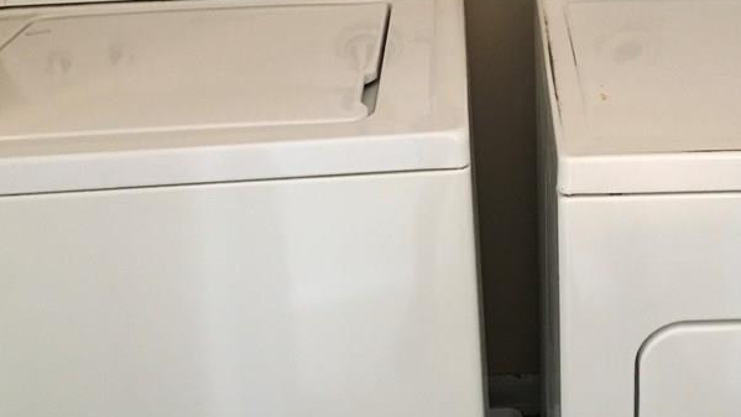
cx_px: 513
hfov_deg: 37.9
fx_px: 1061
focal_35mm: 54
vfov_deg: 21.9
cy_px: 66
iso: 200
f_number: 2.2
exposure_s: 1/15
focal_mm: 4.15
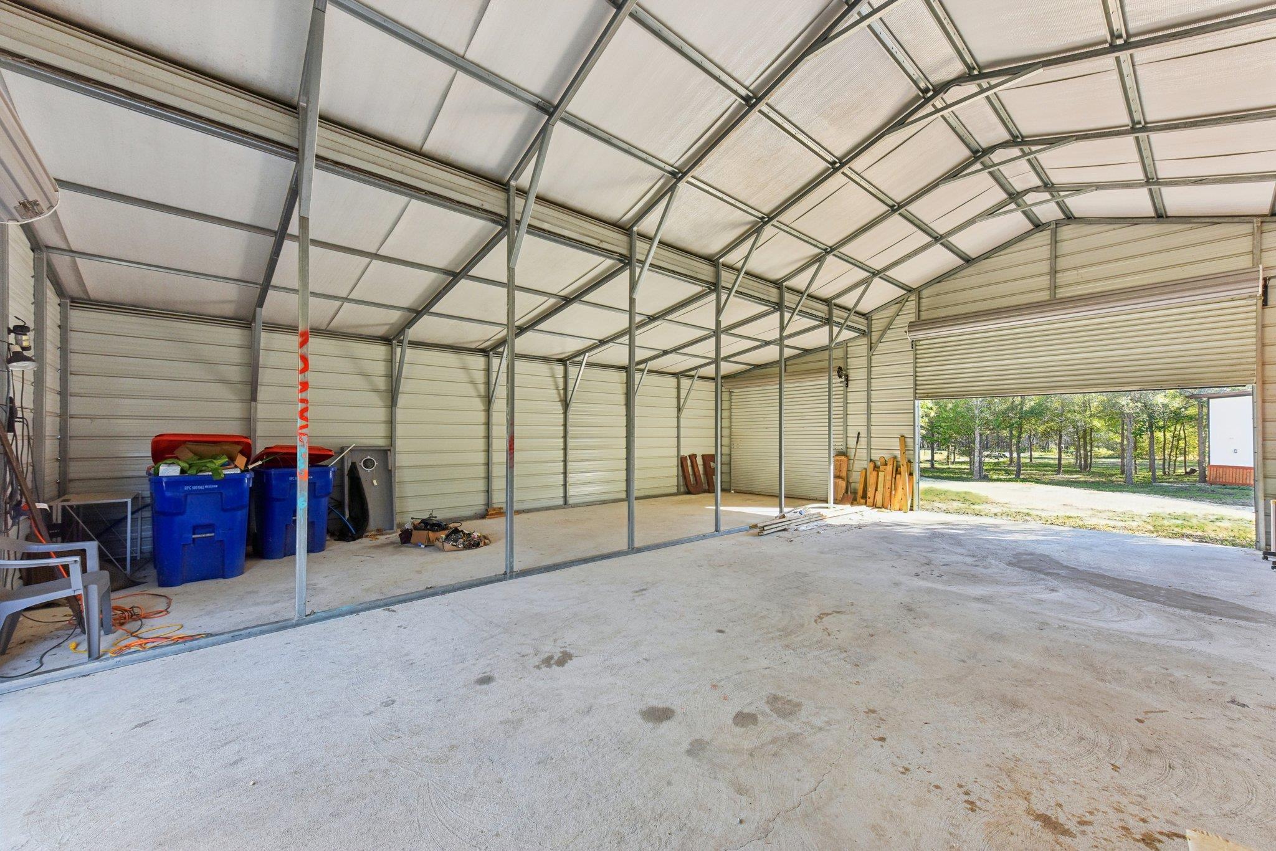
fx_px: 496
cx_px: 638
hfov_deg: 104.2
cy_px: 426
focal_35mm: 14
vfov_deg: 81.2
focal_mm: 14
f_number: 8
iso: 400
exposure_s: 1/50
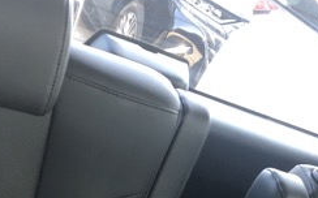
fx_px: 675
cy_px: 231
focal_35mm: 78
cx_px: 189
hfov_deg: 26.4
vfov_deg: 16.1
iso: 64
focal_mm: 3.99
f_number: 1.8
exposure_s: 1/15
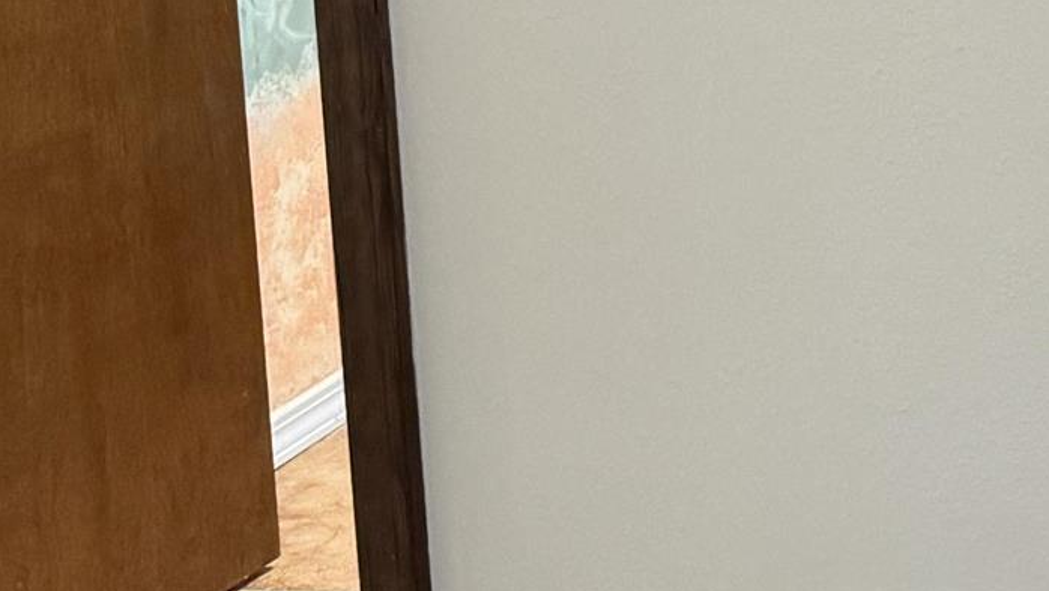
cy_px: -556
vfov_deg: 9.9
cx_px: 2209
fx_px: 3199
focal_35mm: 115
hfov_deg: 14.7
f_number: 1.78
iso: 250
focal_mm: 6.76
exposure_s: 1/60
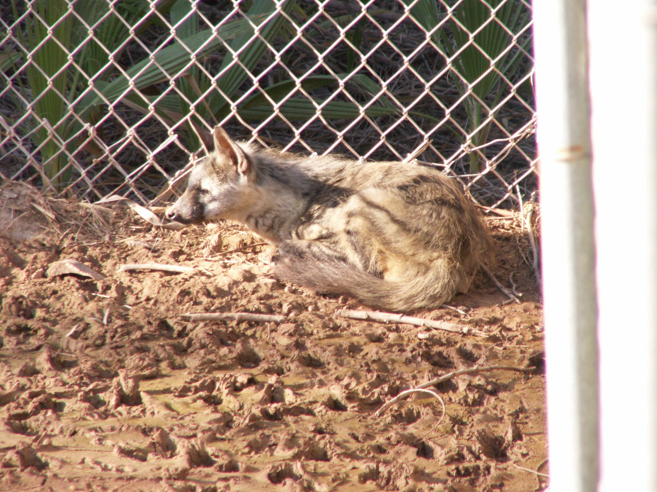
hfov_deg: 4.7
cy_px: 246
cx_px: 329
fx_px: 7990
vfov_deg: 3.5
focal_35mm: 421
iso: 80
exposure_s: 1/100
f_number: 4.5
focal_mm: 69.45
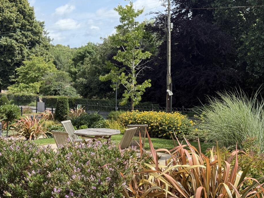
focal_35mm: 54
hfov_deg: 35.5
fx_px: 412
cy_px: 108
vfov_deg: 27.0
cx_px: 133
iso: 80
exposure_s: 1/2273
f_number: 1.78
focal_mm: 6.76
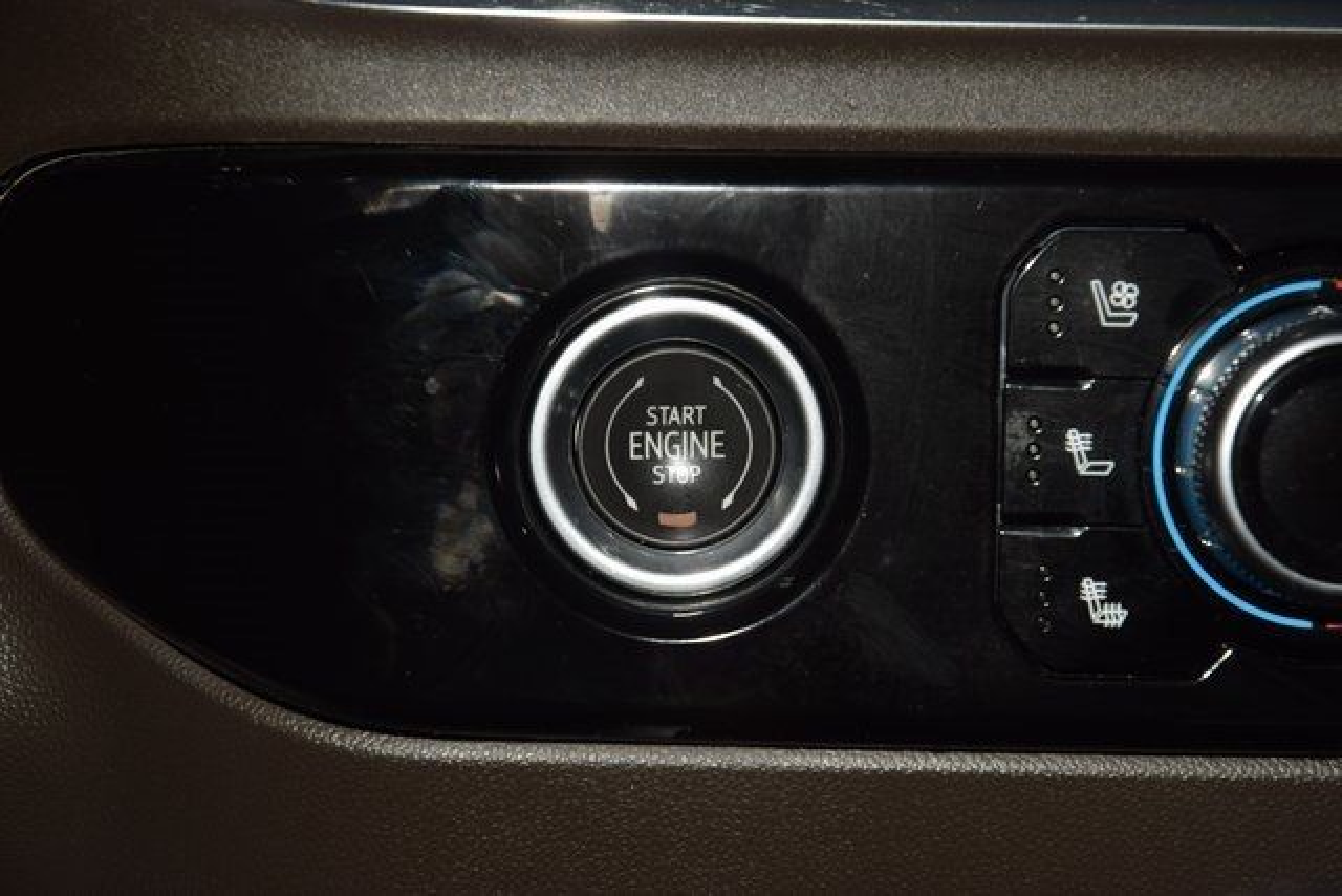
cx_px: 671
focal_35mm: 105
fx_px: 3915
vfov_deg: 13.0
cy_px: 448
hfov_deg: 19.5
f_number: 8
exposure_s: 1/125
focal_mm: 70
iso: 100
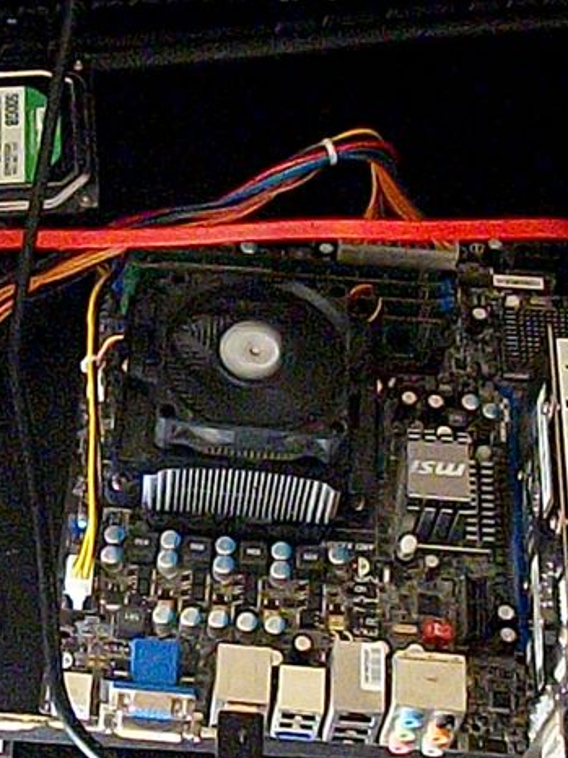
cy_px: 400
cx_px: 26
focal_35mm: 73
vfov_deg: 26.7
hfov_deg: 19.7
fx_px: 1599
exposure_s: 1/127
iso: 3200
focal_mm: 5.7
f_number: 2.9
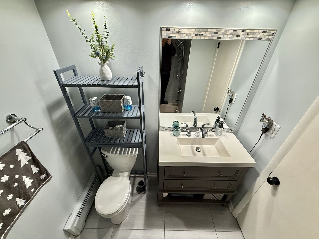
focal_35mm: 14
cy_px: 120
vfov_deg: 85.7
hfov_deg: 102.1
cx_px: 160
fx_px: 129
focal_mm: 2.22
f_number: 2.2
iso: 160
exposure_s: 1/120
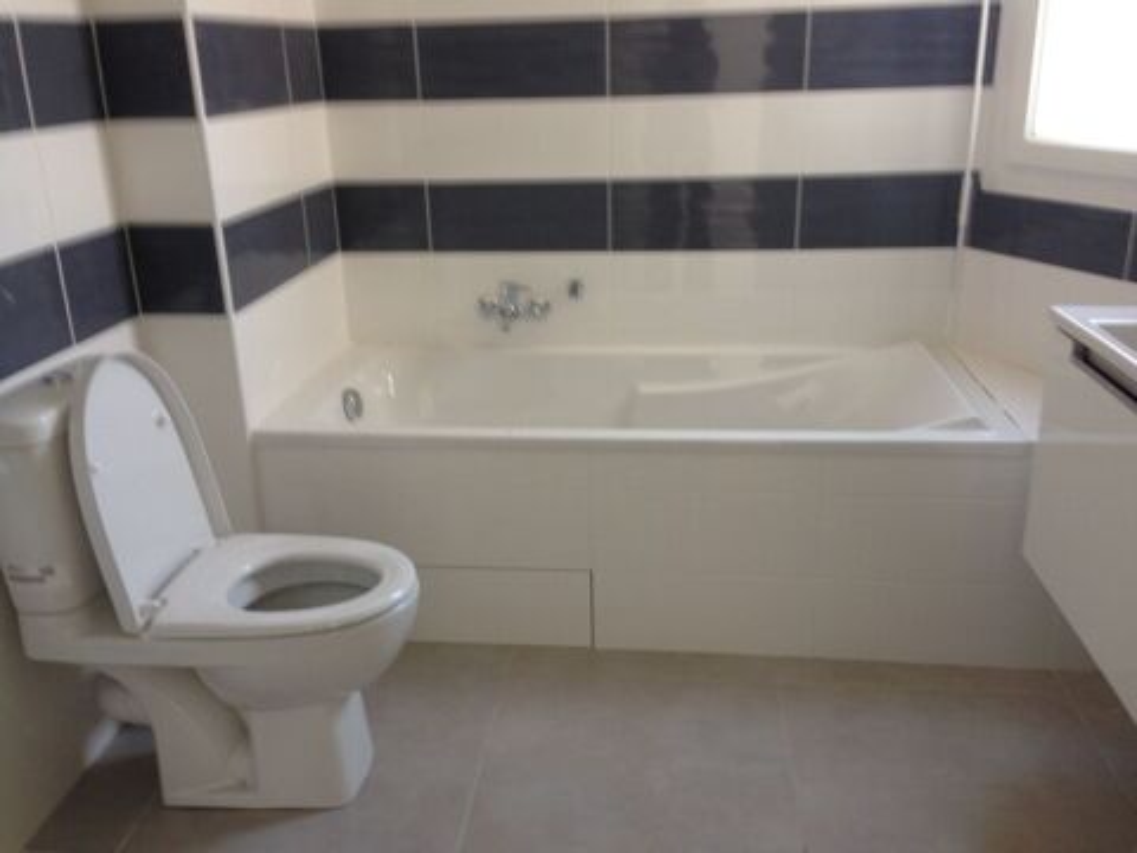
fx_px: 1084
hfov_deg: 55.4
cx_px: 568
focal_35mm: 33
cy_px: 426
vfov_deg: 42.9
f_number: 2.4
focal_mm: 4.12
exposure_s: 1/20
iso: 64
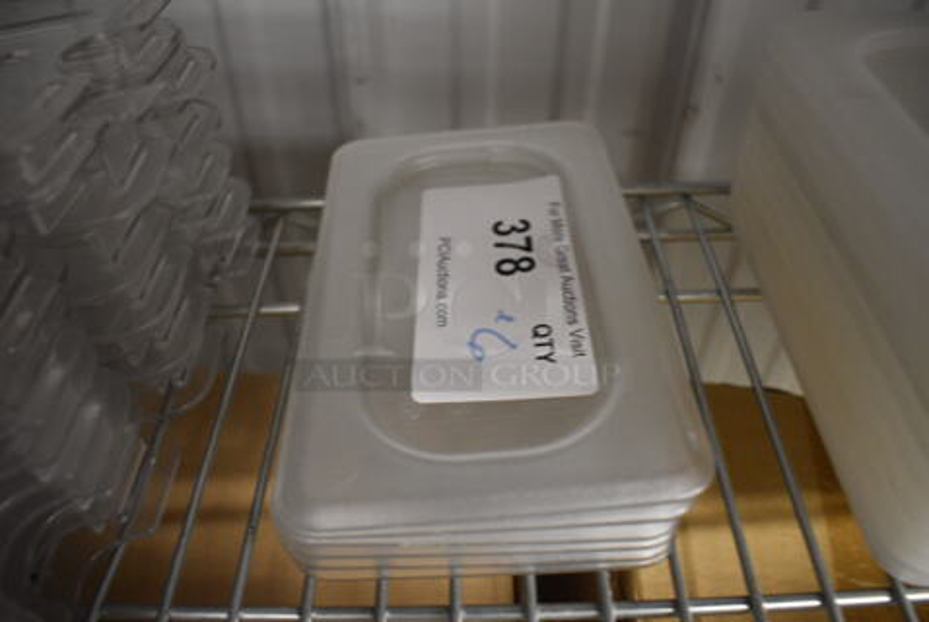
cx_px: 464
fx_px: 698
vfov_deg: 48.1
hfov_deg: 67.3
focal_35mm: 27
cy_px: 311
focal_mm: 18
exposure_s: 1/60
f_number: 4
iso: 1800
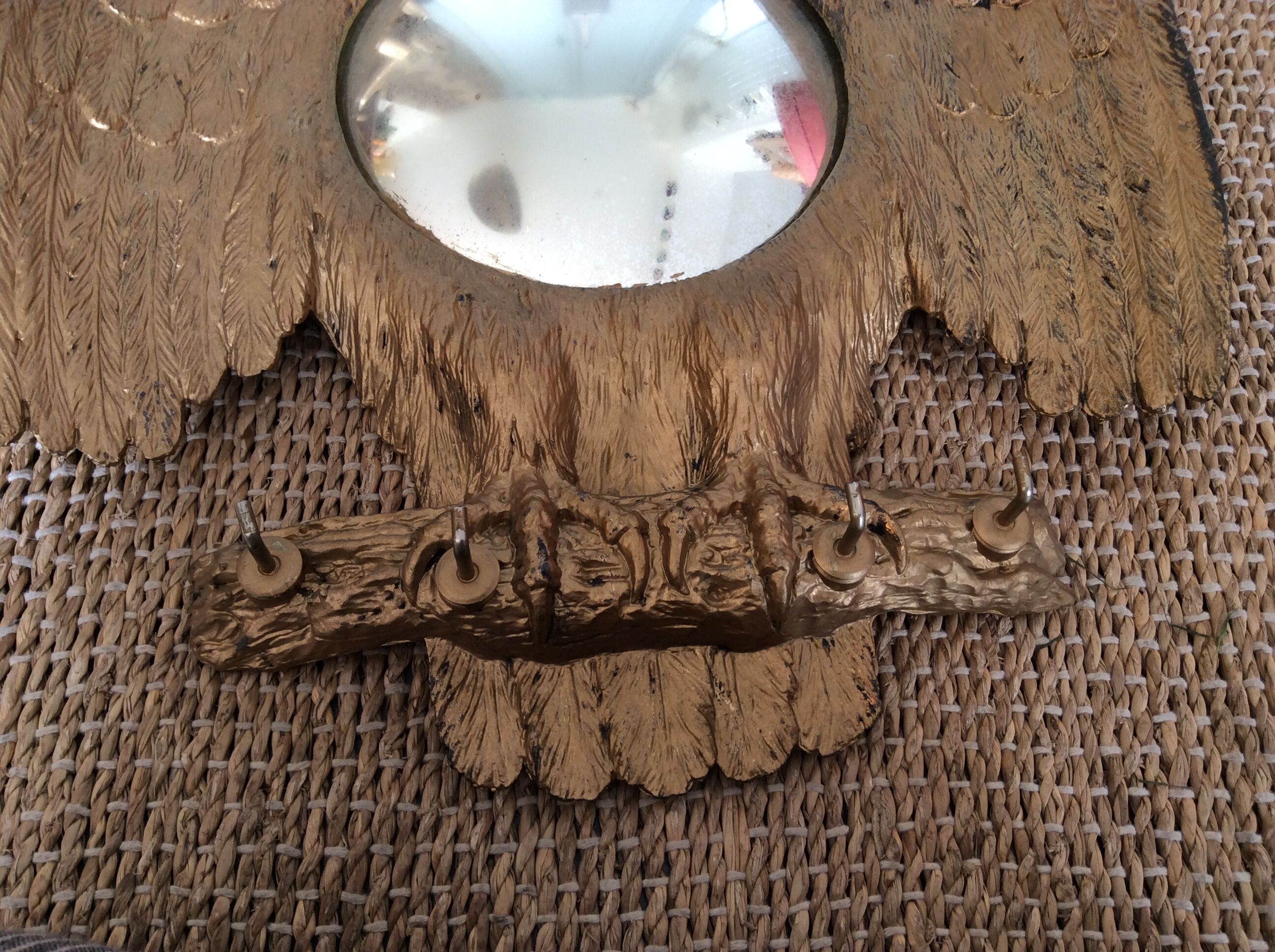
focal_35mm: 32
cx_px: 638
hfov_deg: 56.9
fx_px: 1177
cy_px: 476
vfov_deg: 44.1
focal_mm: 3.3
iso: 32
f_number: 2.4
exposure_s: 1/25
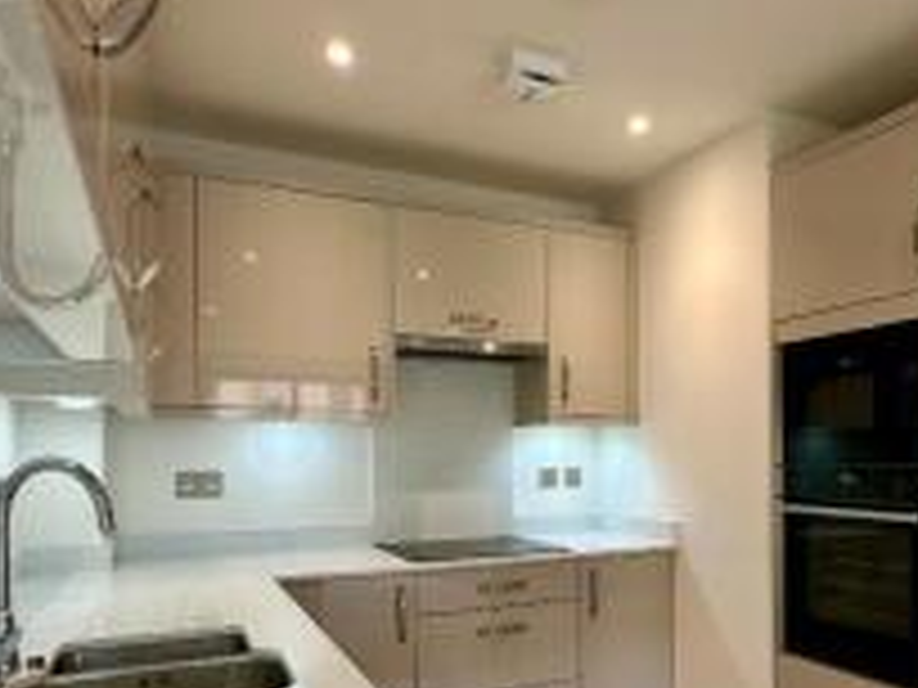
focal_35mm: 29
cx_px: 565
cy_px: 456
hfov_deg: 61.0
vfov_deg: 47.5
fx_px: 769
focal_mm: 2.22
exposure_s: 1/100
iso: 125
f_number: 2.2
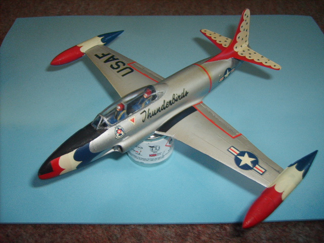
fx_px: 328
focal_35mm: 35
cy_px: 122
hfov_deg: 52.6
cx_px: 162
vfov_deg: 40.7
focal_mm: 5.8
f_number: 2.8
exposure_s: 1/45
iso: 100
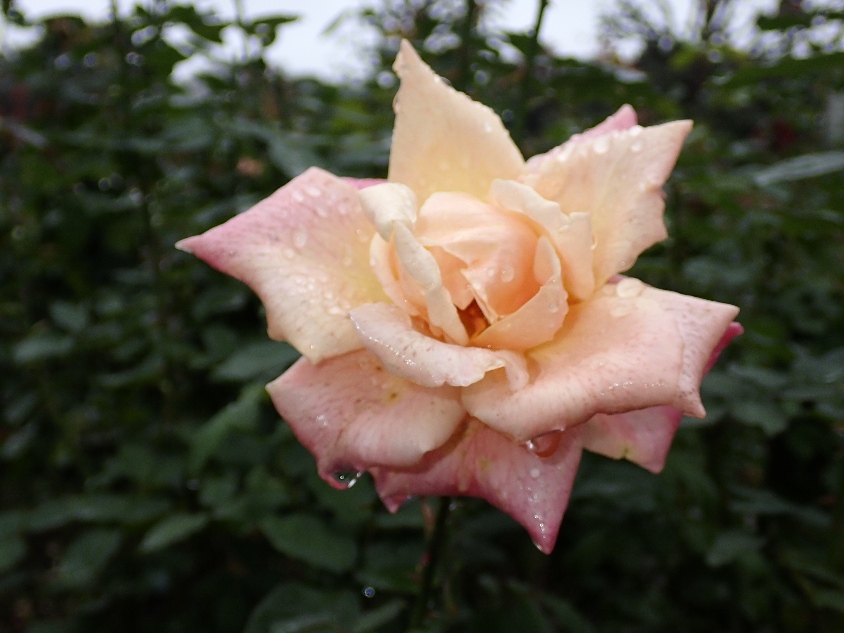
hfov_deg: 41.2
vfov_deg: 31.5
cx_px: 433
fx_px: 1122
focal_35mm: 46
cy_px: 309
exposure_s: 1/60
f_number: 9
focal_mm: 7.84
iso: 100
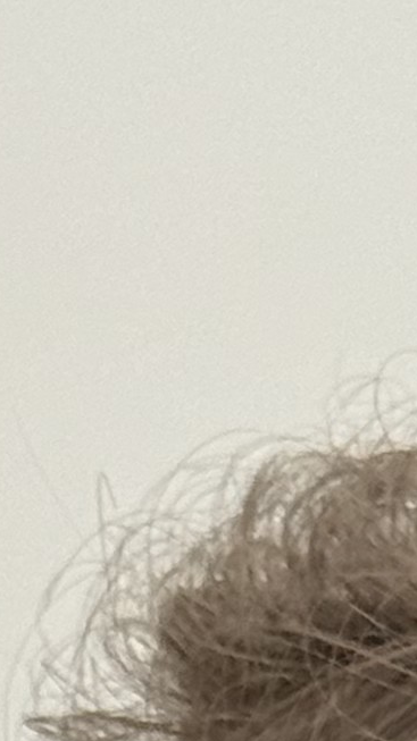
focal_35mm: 323
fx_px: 6353
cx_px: 759
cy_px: 2088
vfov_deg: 6.2
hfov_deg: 3.7
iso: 125
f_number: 1.78
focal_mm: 6.76
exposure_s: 1/121
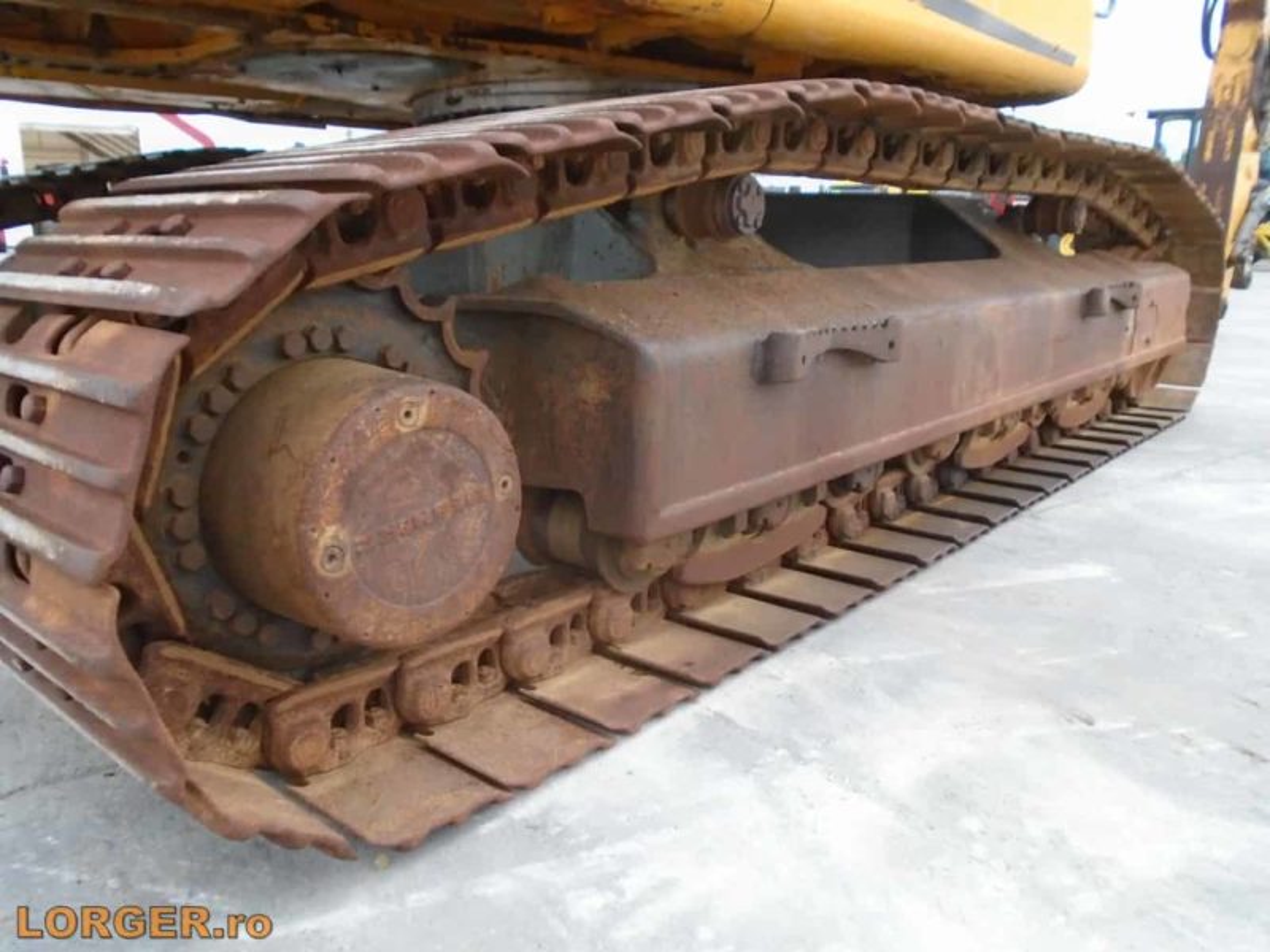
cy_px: 476
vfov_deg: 53.1
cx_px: 635
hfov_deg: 67.3
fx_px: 954
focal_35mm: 26
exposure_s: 1/250
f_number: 3.2
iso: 160
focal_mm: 4.6
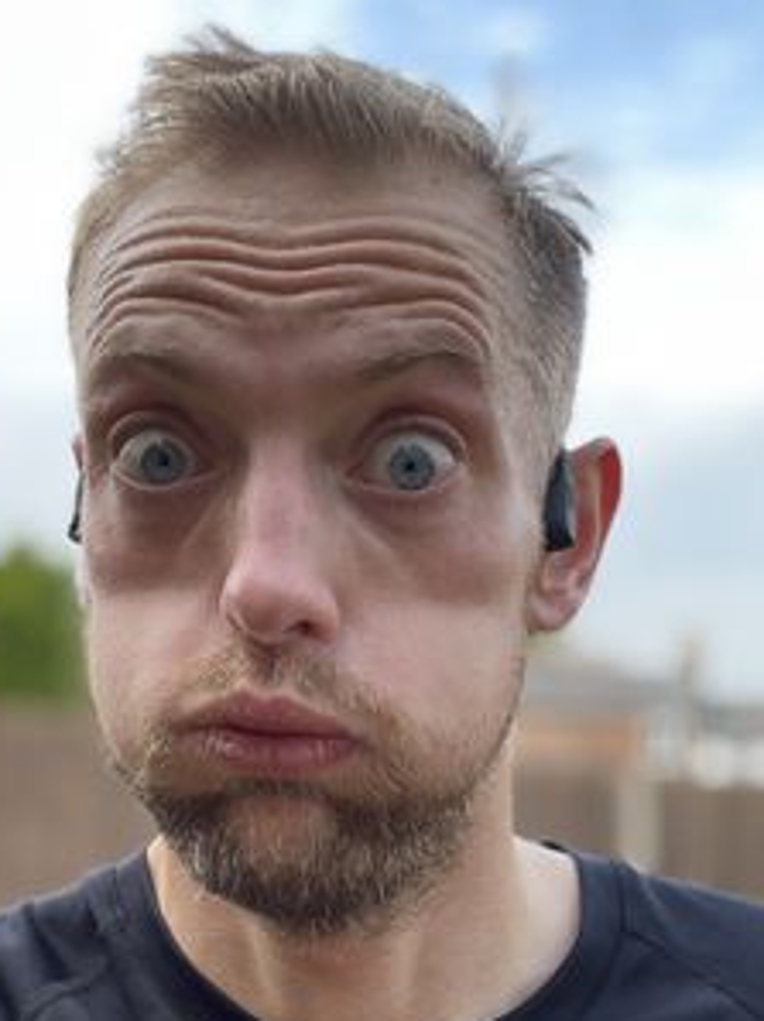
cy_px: 567
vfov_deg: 43.8
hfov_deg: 33.1
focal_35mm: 43
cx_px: 226
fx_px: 1267
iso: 40
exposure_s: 1/121
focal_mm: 2.71
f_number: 2.2
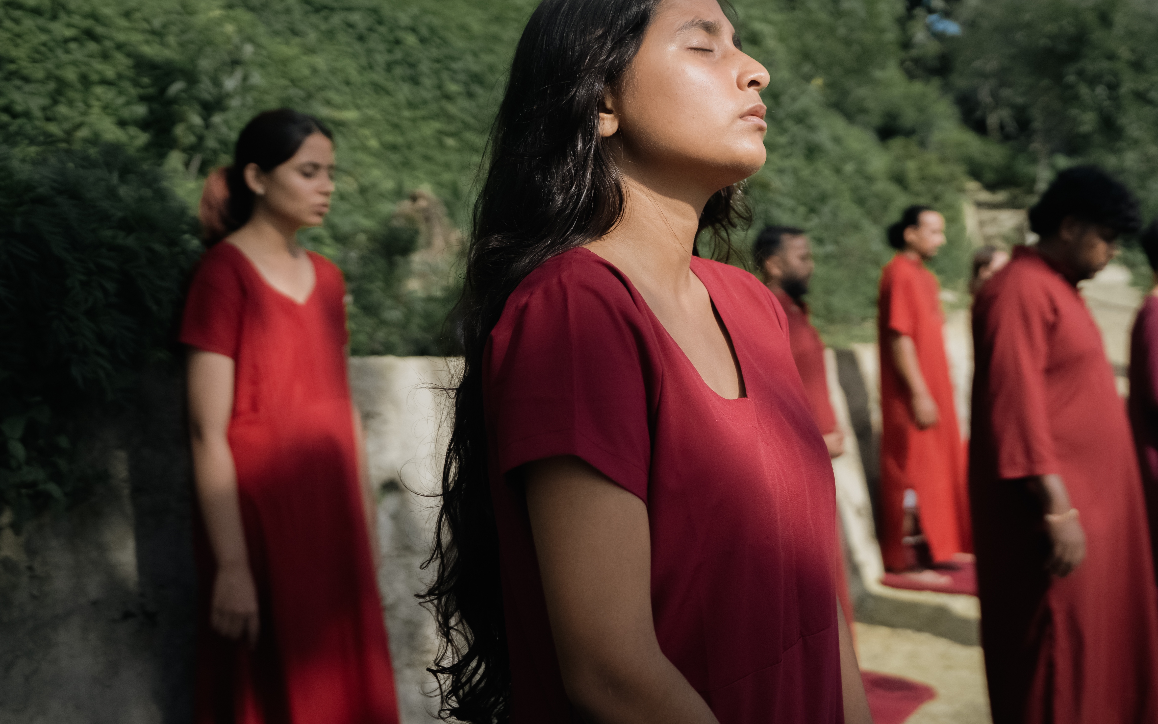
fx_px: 1389
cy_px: 245
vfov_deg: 29.0
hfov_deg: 44.8
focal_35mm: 44
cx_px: 742
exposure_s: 1/8000
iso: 3200
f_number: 2.8
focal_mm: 33
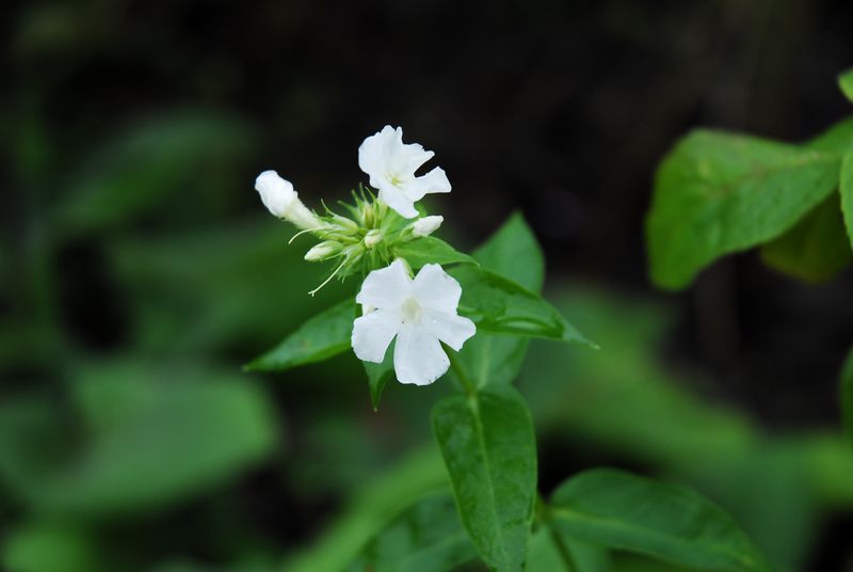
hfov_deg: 19.4
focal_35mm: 105
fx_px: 2492
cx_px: 426
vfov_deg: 13.1
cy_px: 286
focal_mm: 70
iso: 400
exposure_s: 1/100
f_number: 5
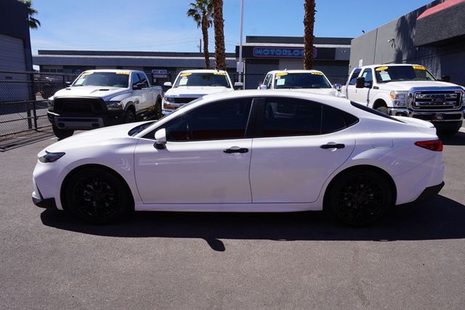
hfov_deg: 73.8
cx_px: 232
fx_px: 310
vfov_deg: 53.1
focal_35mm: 24
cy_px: 155
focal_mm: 16
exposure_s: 1/100
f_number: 14
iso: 100
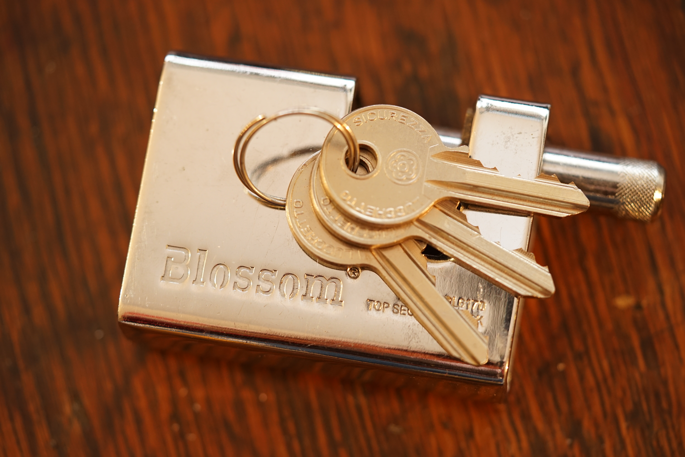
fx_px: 1712
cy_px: 228
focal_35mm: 90
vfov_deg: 15.2
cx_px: 342
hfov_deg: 22.6
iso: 800
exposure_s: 1/100
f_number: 2.8
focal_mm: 90
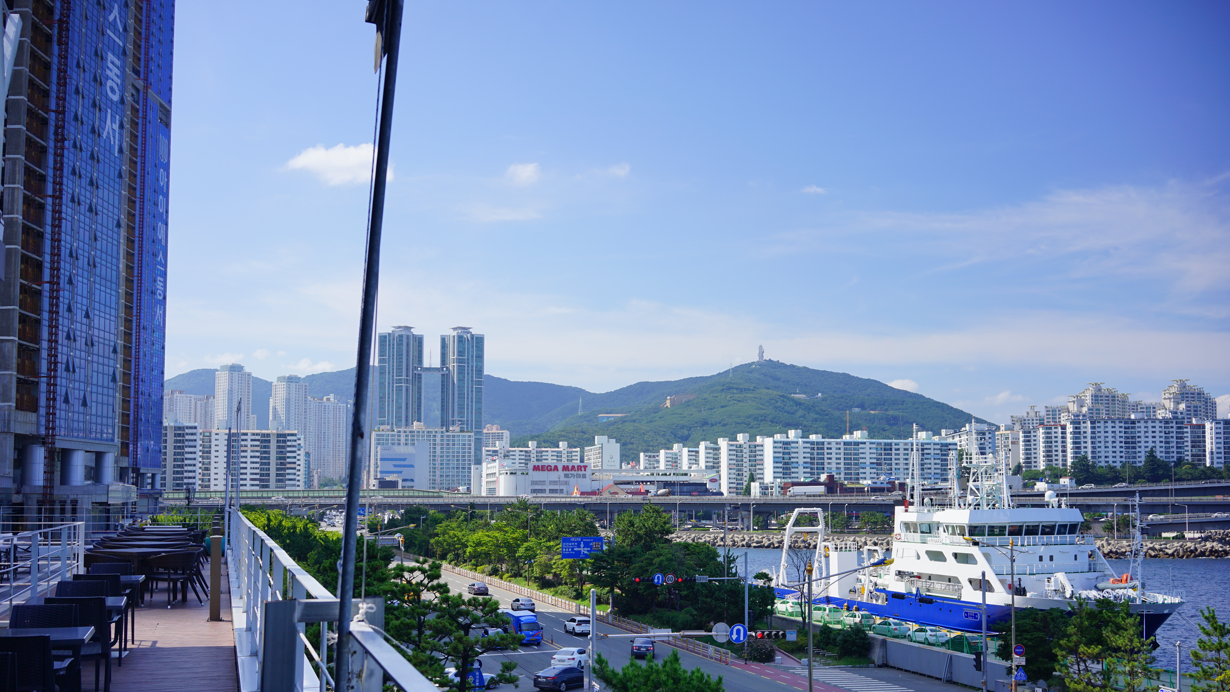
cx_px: 610
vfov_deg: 31.9
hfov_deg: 54.0
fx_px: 1207
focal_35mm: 37
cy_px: 410
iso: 100
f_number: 7.1
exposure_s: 1/100
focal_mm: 35
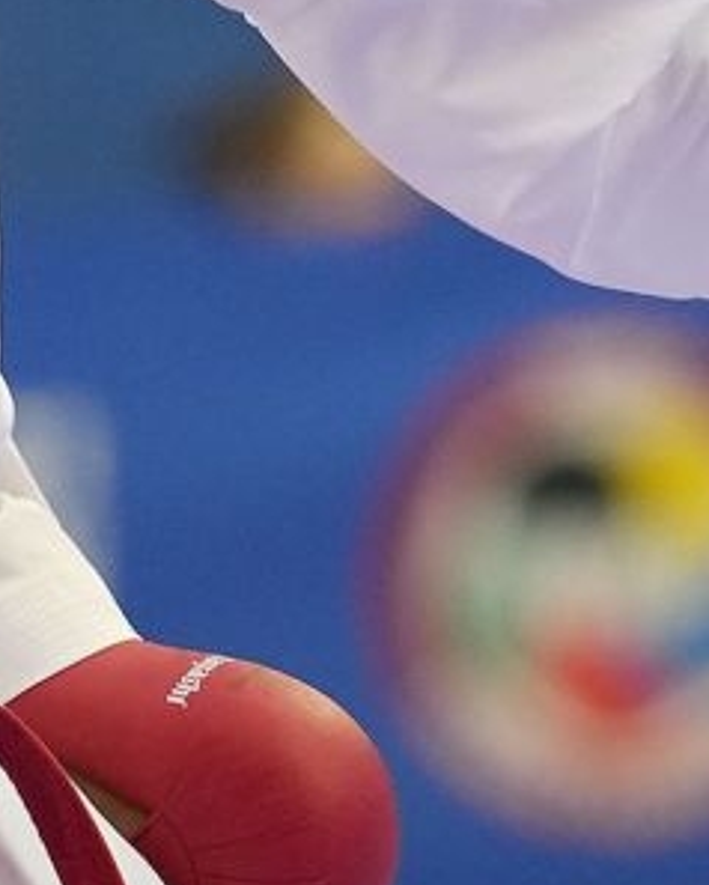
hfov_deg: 1.4
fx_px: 29766
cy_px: 575
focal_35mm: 1136
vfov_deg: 1.7
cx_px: 533
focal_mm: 200
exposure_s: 1/1000
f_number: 2.8
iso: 4000
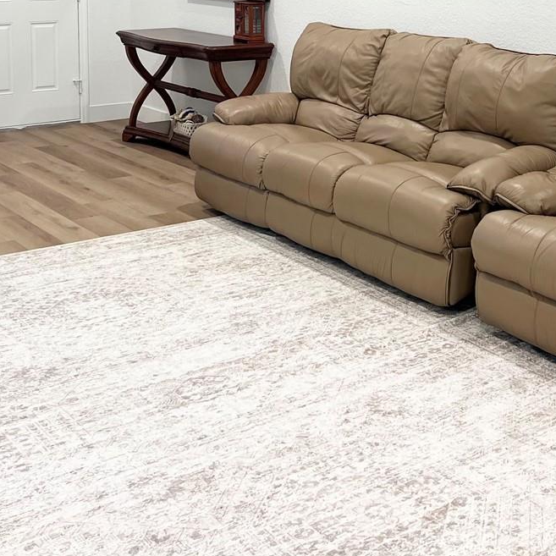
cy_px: 53
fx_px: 1018
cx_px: 364
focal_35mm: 56
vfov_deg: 29.3
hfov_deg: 30.4
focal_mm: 5.7
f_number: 1.5
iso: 125
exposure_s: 1/120
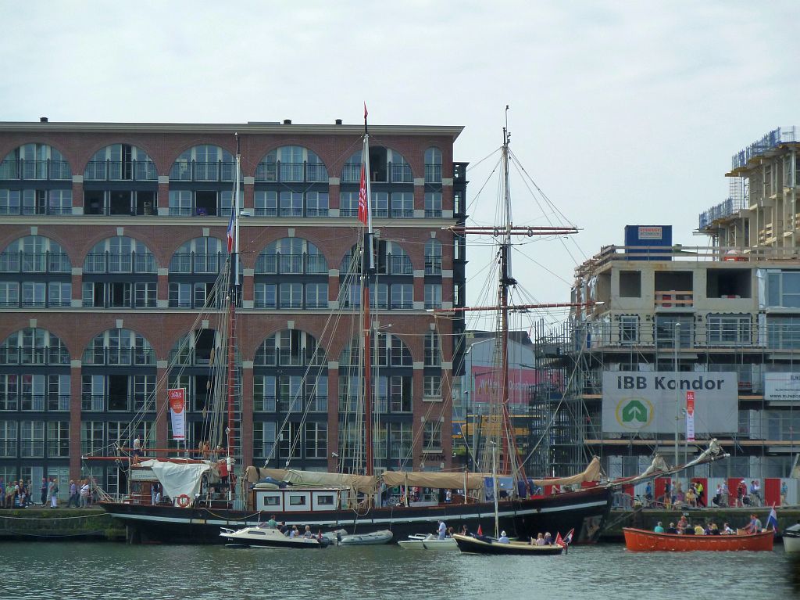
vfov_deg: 9.4
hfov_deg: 12.5
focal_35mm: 158
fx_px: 3650
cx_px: 400
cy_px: 300
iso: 160
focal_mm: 25.9
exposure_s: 1/500
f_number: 4.5
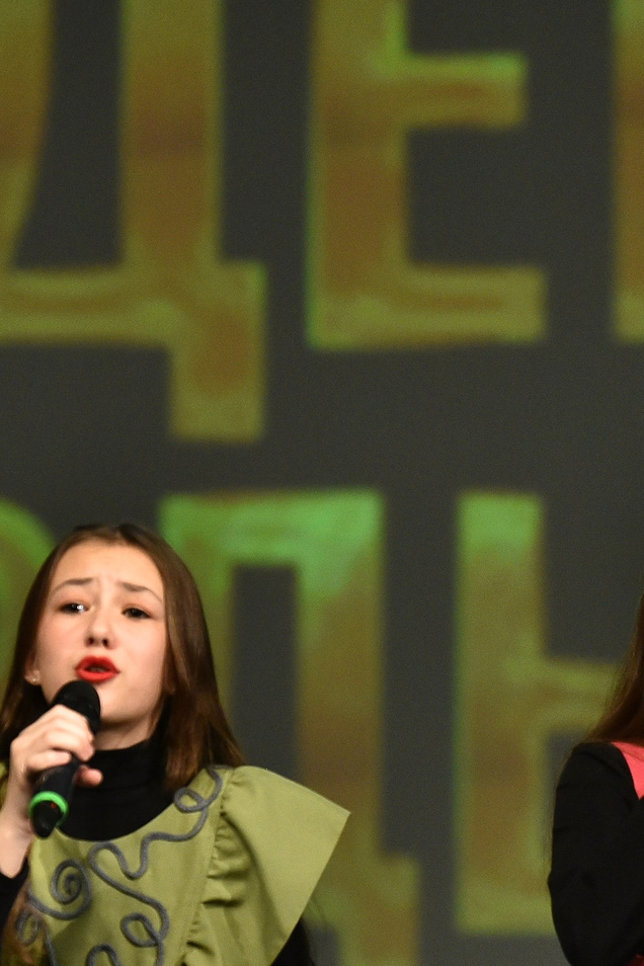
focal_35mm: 537
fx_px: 14408
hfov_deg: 2.6
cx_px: 440
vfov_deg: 3.8
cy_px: 675
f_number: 3.2
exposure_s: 1/640
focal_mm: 200
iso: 2500
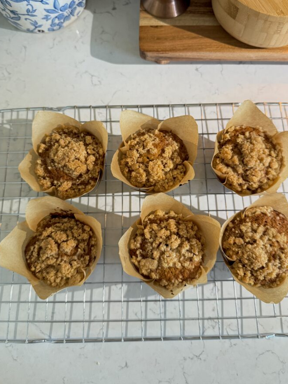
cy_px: 168
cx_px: 150
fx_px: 311
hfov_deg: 49.7
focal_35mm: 28
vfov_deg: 63.2
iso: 400
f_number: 1.78
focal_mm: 6.76
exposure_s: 1/60
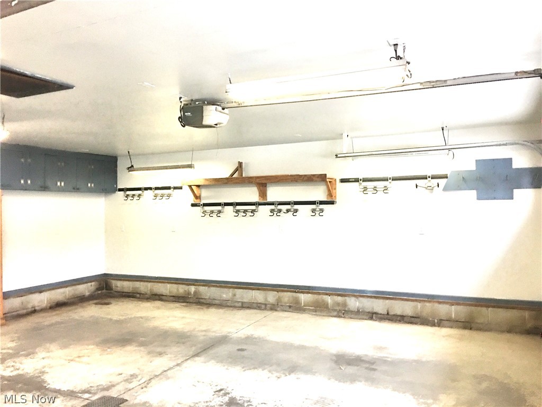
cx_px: 271
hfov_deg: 61.7
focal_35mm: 29
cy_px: 204
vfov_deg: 48.2
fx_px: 454
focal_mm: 4.15
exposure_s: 1/8
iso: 100
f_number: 2.2
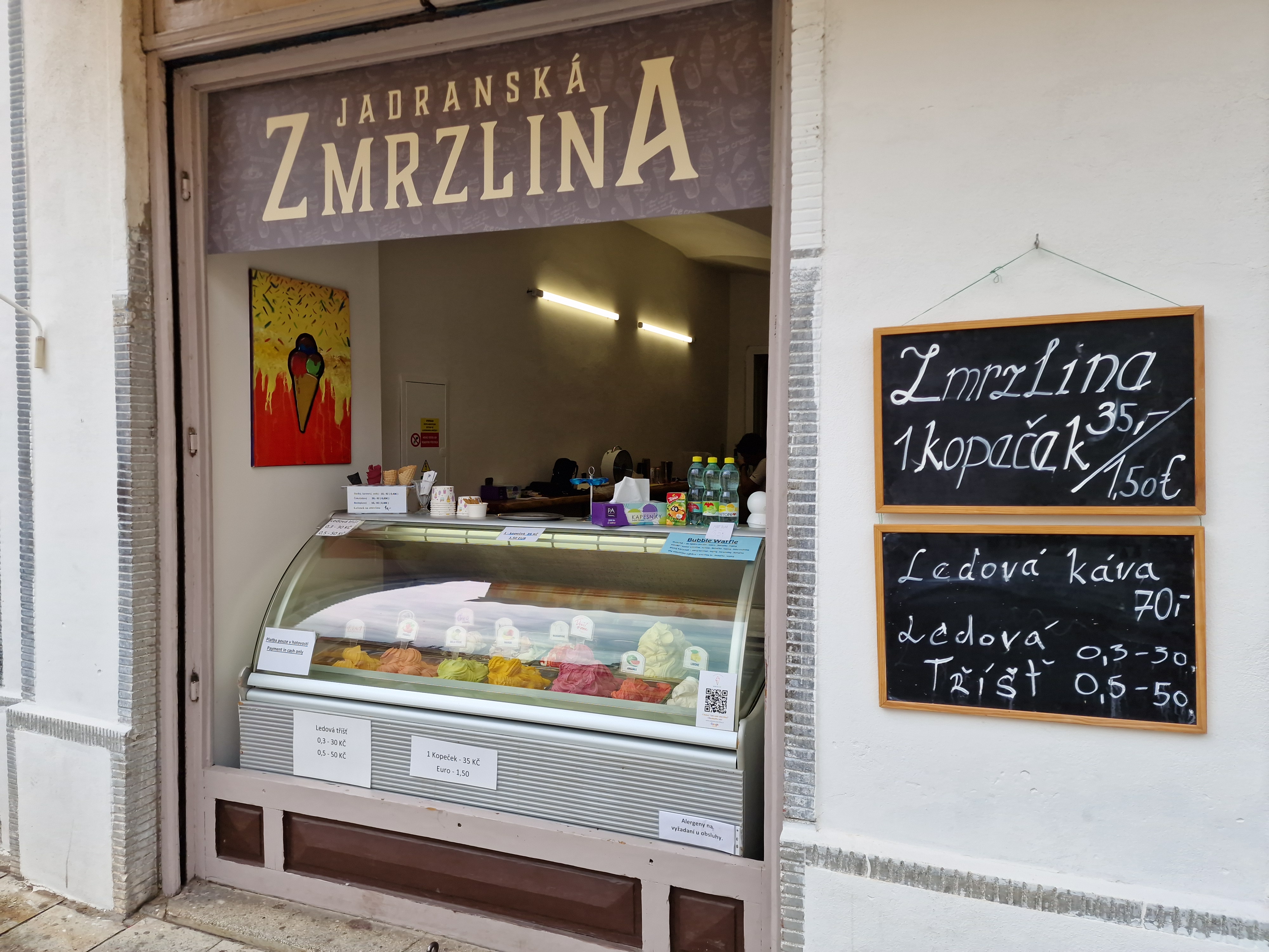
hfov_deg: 73.9
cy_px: 476
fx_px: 843
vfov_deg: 58.9
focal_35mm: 23
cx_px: 634
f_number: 1.8
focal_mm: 6.4
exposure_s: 1/193
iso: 50
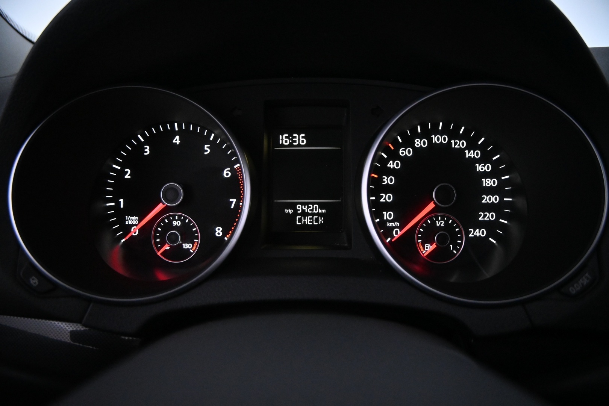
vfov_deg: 18.2
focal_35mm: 75
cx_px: 304
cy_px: 203
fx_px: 1269
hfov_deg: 27.0
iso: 5000
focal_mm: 50
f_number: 6.3
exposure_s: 1/125
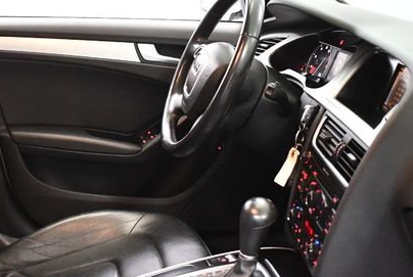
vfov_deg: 23.9
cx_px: 110
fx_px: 655
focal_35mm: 57
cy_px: 152
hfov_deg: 34.4
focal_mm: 18
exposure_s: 1/60
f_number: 3.5
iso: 3600
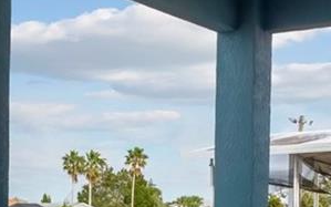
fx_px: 884
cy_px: 234
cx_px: -76
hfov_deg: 19.8
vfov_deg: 13.1
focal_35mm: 98
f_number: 8
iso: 1000
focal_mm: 12
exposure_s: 1/4000
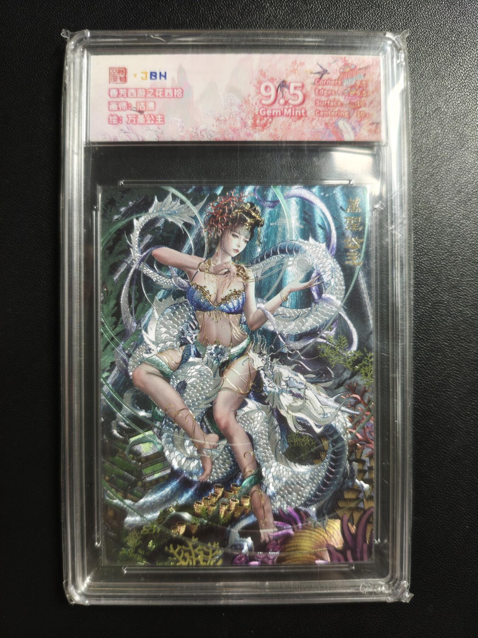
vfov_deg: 67.3
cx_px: 239
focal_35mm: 26
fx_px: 479
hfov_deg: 53.1
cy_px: 319
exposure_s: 1/50
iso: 400
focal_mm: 4.94
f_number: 1.5
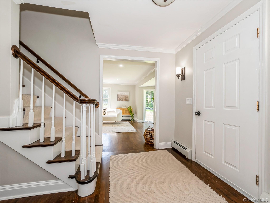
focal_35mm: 14
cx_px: 135
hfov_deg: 102.1
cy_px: 102
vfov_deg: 85.7
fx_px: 109
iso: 200
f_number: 8
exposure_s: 1/13
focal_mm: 7
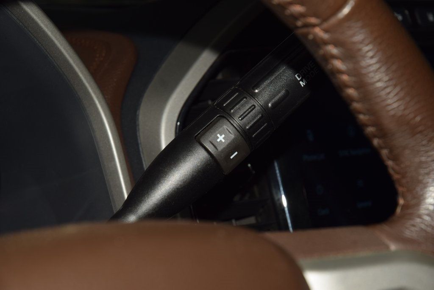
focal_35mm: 105
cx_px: 217
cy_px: 145
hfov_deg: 19.5
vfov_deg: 13.0
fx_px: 1266
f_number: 8
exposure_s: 1/125
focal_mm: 70
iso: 100
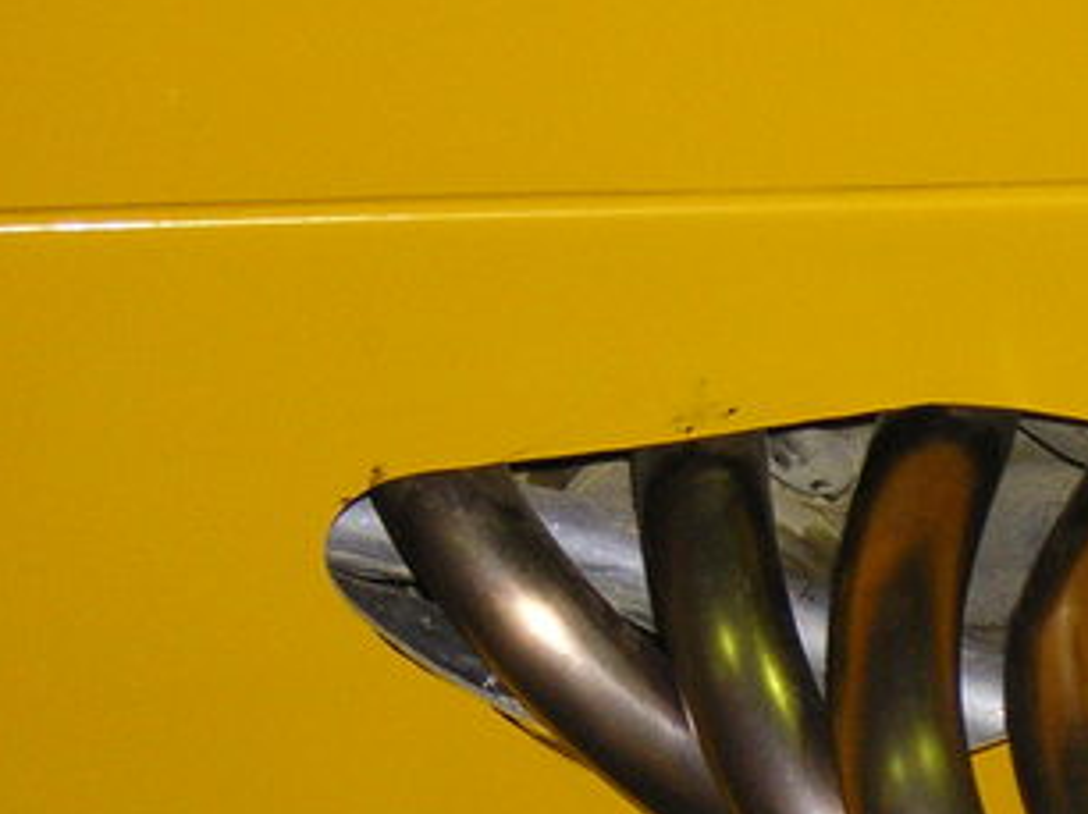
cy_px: 711
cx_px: 1127
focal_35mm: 226
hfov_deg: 8.7
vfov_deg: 6.6
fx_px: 7098
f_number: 4.7
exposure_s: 1/60.1
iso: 365
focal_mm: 14.1
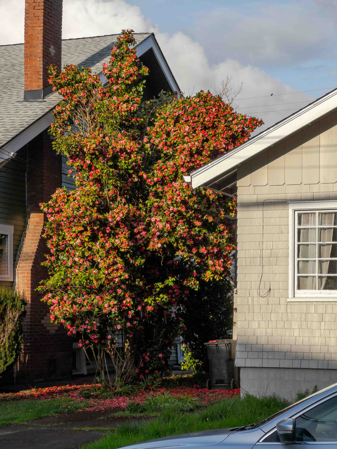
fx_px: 999
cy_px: 224
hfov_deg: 19.1
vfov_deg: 25.3
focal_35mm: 77
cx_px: 168
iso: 32
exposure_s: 1/500
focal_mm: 9
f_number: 2.8
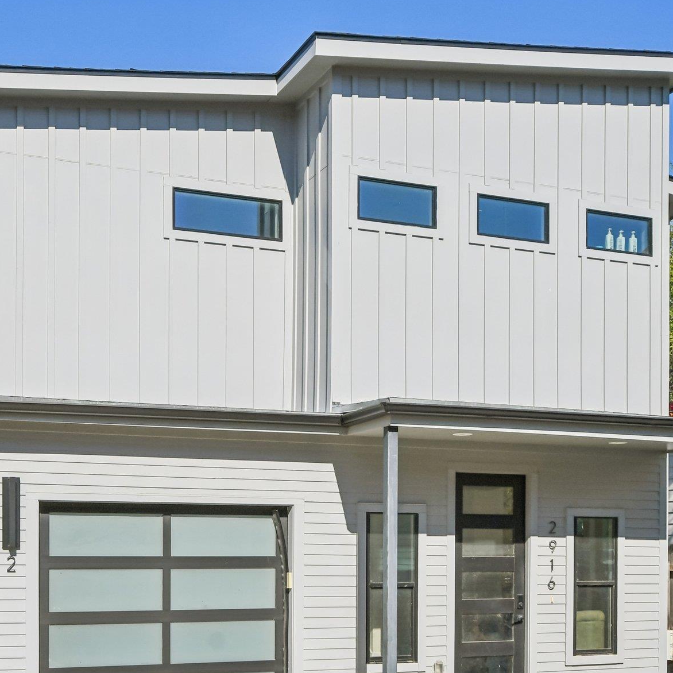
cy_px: 368
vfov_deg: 34.7
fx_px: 1078
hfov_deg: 34.6
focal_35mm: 49
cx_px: 293
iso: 400
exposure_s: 1/3200
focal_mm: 22
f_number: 8
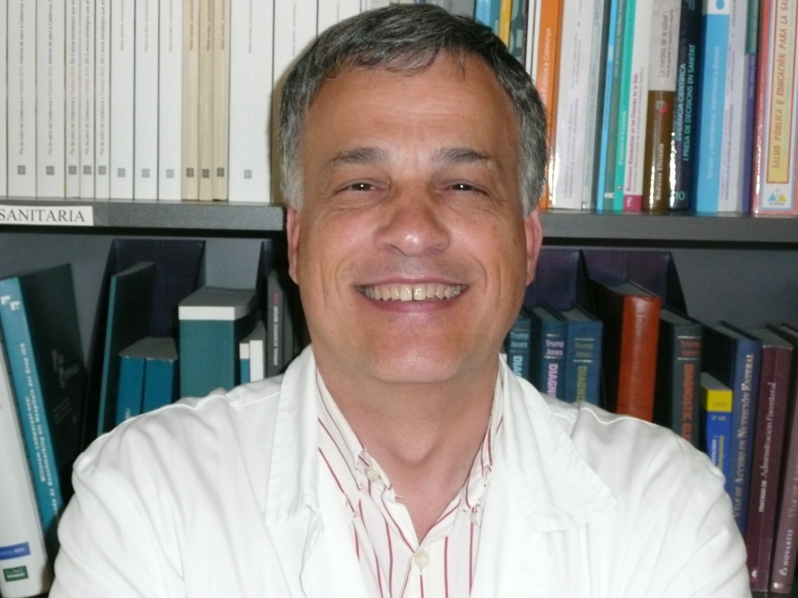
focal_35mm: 62
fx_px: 1429
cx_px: 399
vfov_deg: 23.7
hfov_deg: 31.2
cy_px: 299
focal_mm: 10.2
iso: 400
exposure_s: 1/30
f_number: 4.5
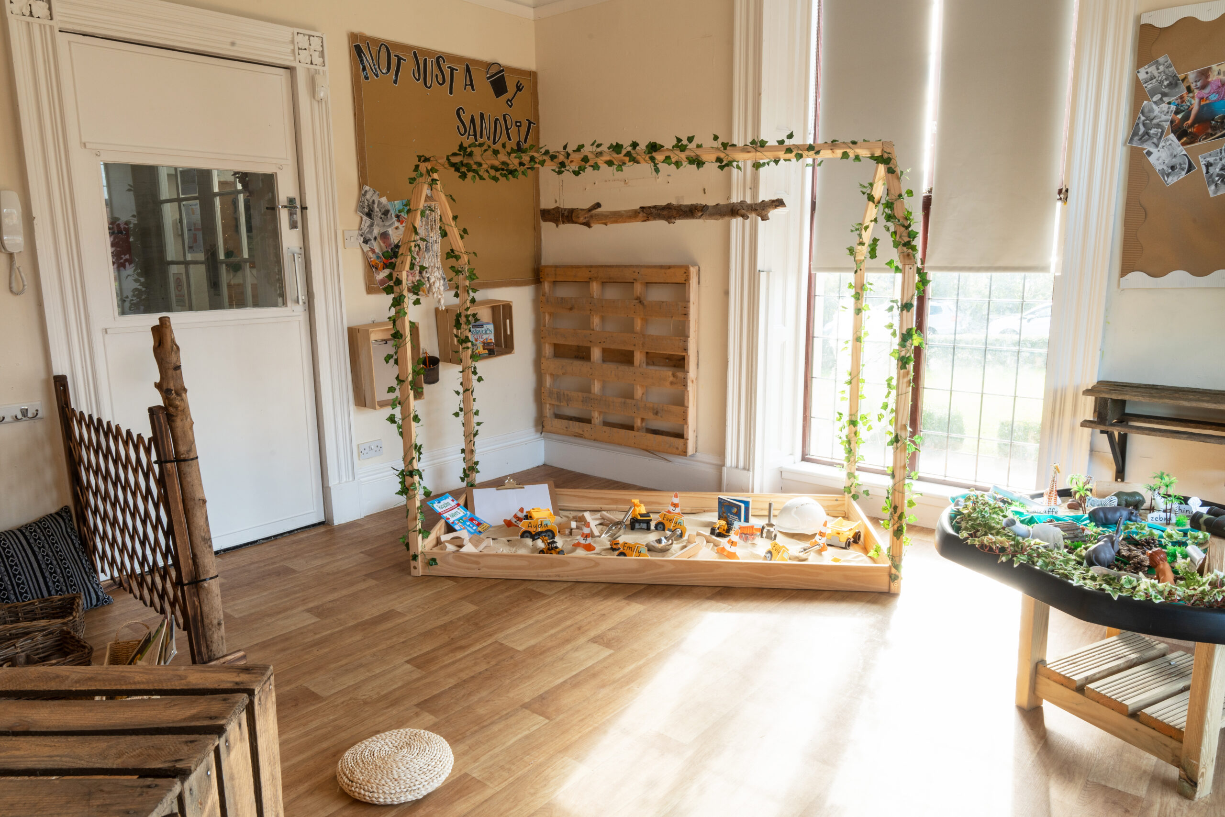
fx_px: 817
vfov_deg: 53.1
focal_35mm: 24
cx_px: 612
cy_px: 408
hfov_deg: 73.7
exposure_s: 1/4
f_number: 18
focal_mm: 24
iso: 200
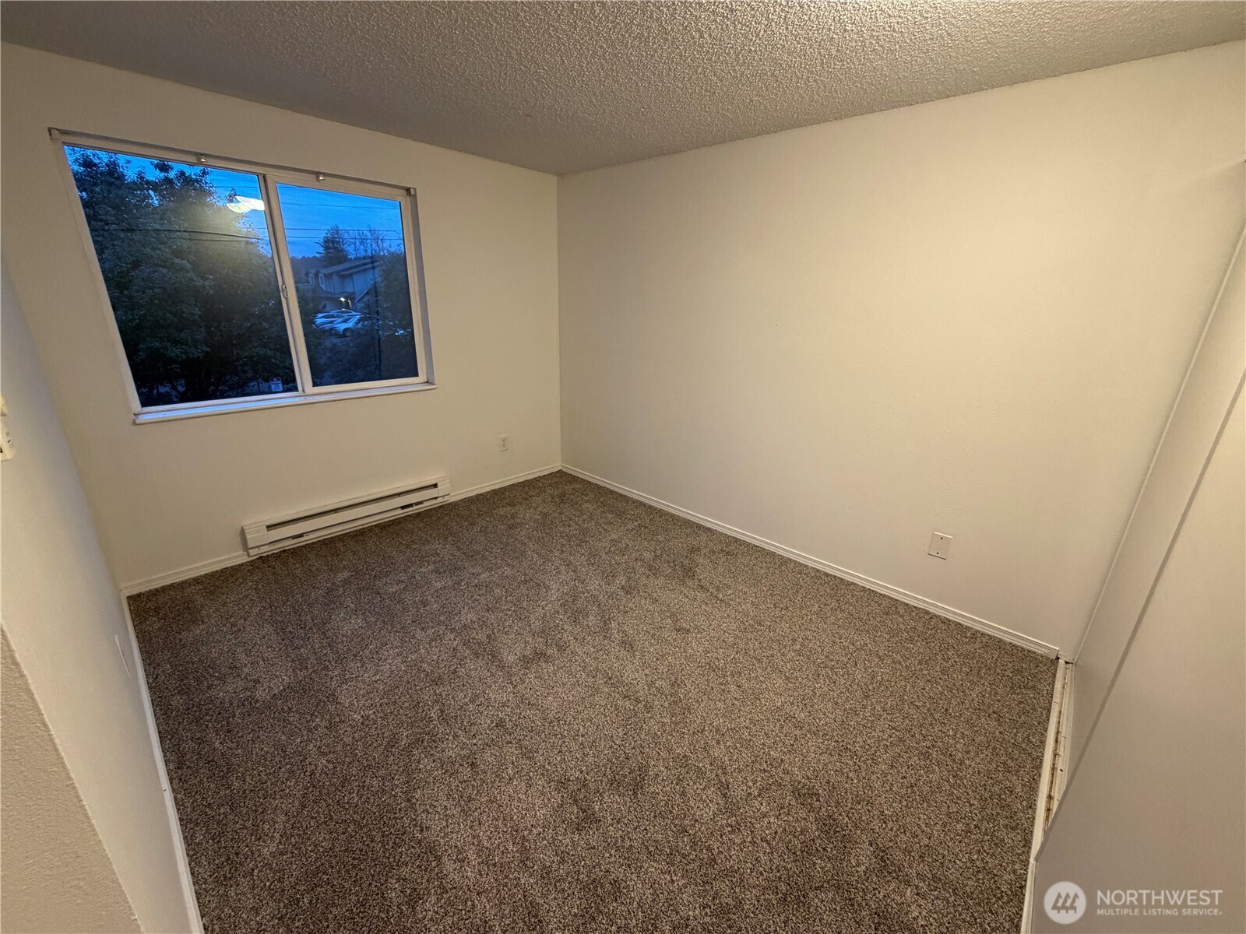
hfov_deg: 102.1
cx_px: 623
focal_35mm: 14
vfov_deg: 85.7
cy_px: 467
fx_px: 504
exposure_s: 1/60
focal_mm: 2.22
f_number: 2.2
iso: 250
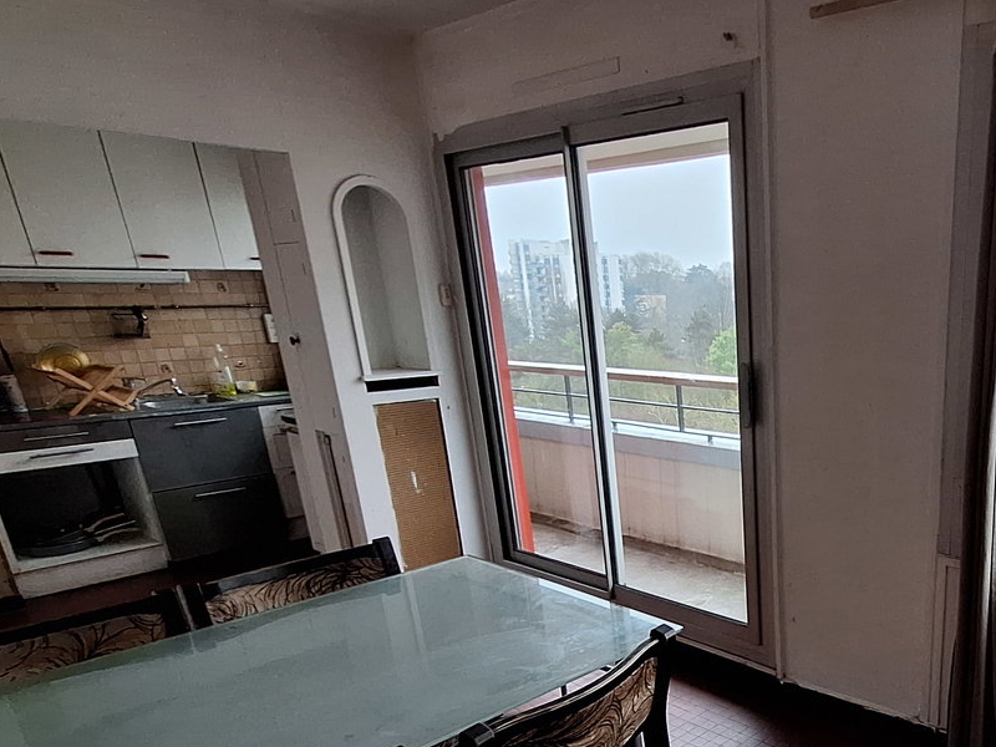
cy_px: 553
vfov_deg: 51.0
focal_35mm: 26
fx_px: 748
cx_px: 830
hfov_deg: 60.5
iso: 125
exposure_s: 1/50
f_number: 2.2
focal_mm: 1.74
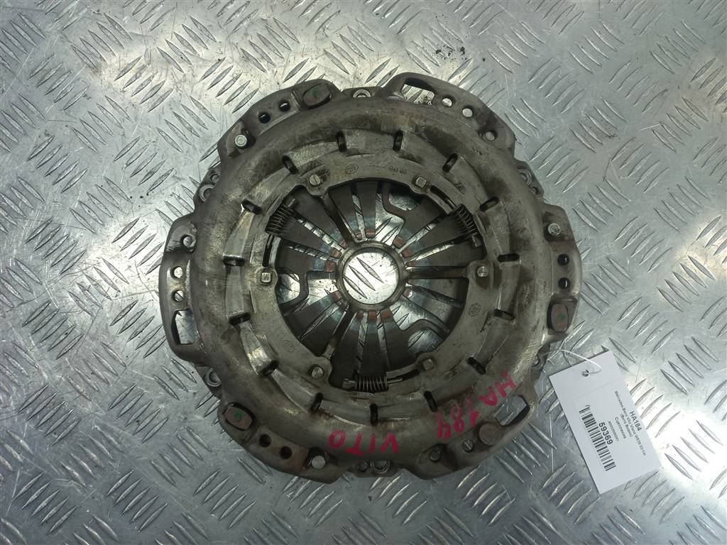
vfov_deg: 54.9
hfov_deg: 69.4
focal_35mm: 25
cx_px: 364
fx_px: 525
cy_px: 272
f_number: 1.8
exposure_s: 1/50
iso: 40
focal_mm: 4.6
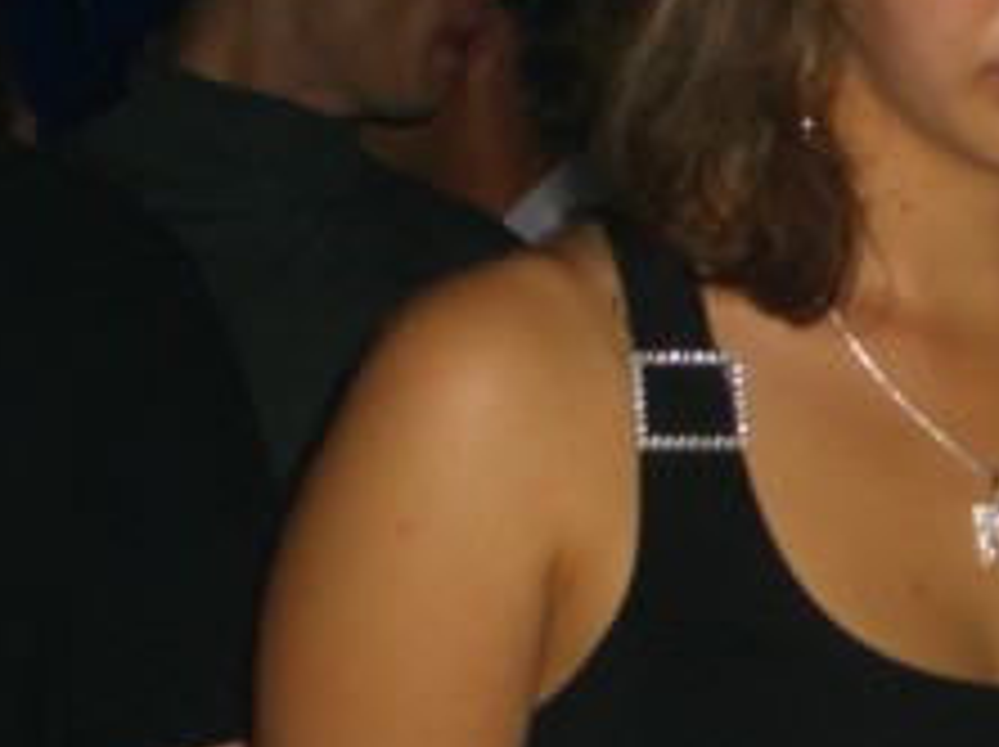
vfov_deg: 8.0
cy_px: 230
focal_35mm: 184
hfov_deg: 10.6
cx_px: 1242
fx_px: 5304
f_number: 4
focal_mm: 14.2
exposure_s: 1/60
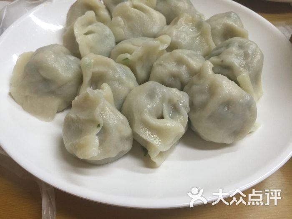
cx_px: 146
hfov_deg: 61.7
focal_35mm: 29
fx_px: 245
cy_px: 110
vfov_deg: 48.2
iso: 64
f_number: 2.2
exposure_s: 1/33
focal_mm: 4.15
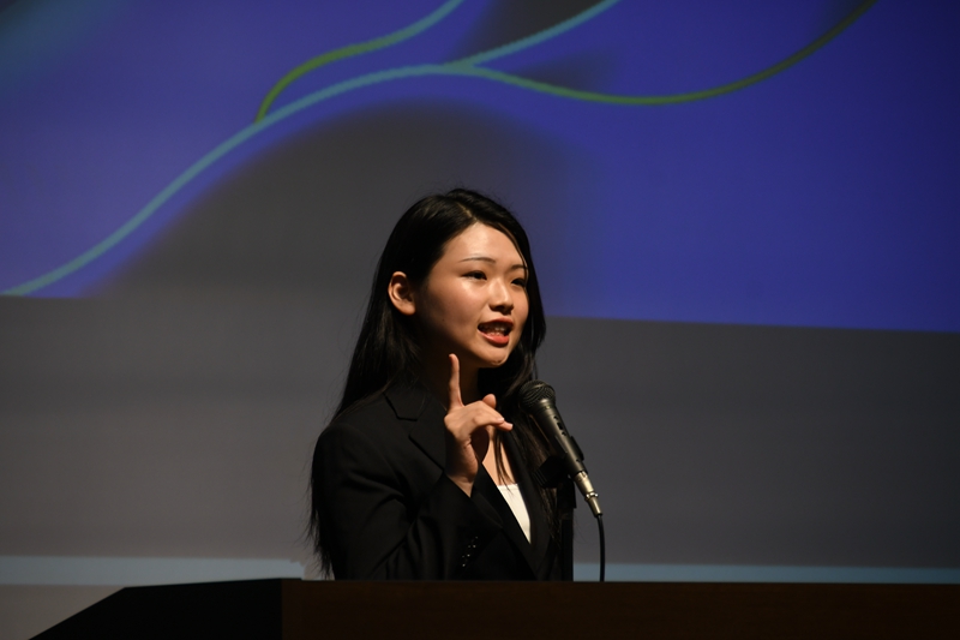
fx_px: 7998
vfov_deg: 4.6
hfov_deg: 6.9
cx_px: 480
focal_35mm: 300
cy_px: 320
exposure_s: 1/60
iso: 500
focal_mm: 200
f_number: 5.6
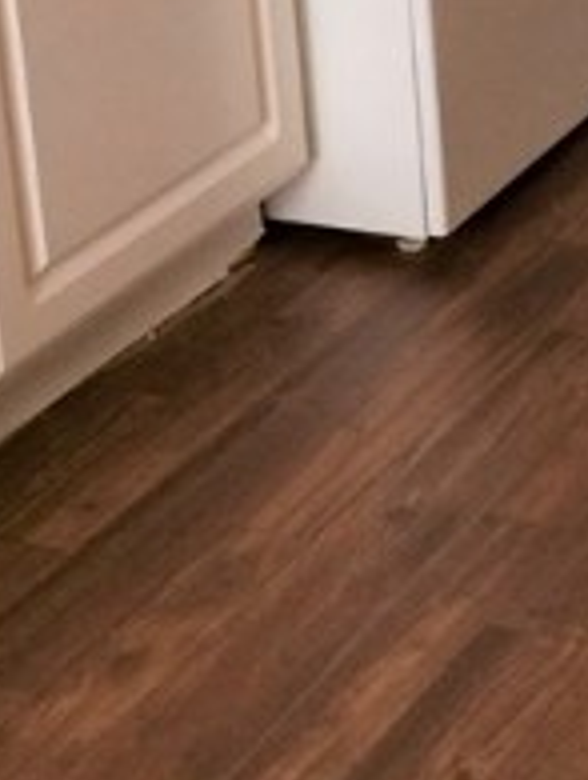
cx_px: 932
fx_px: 2574
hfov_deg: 12.3
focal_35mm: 114
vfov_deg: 16.3
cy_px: -240
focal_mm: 4.15
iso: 40
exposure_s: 1/30
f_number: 2.2
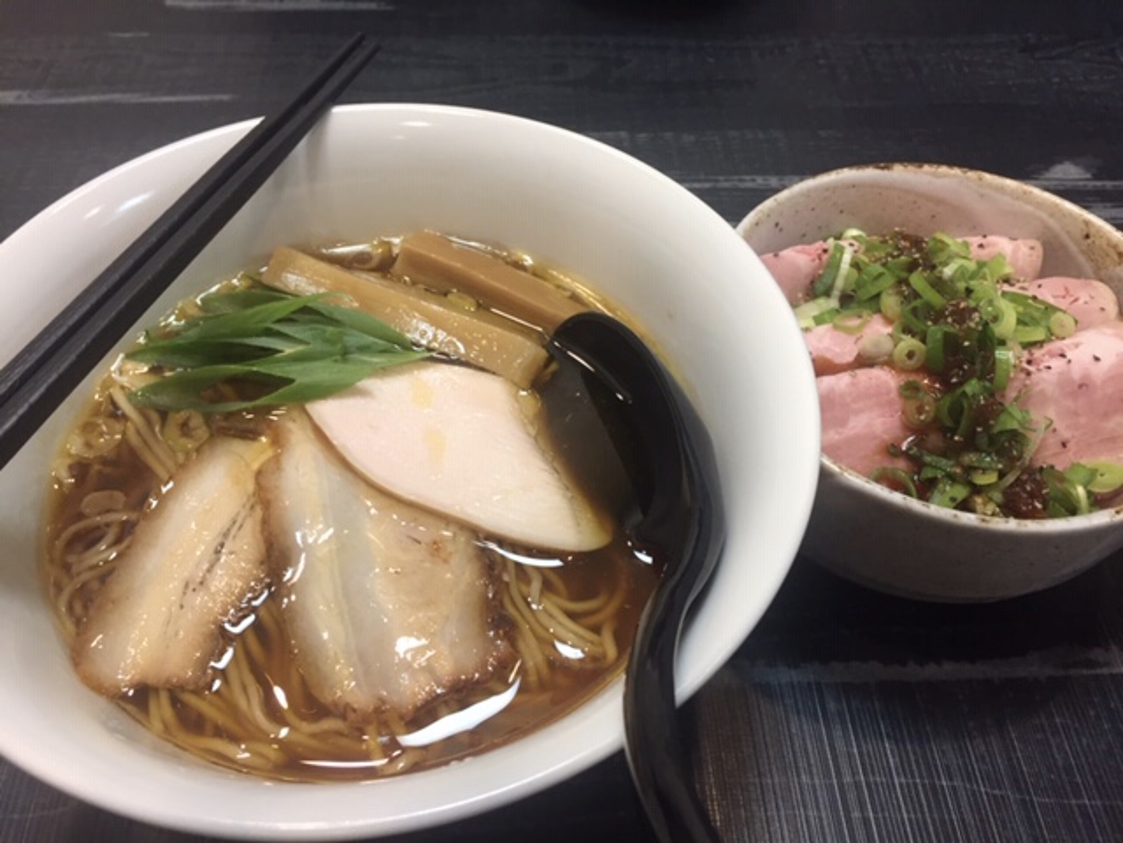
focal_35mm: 29
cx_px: 562
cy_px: 422
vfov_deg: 48.2
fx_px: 941
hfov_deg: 61.7
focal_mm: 4.15
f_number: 2.2
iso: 40
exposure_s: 1/30
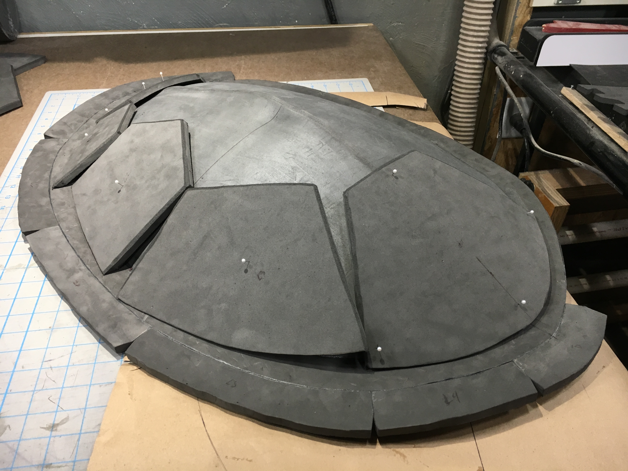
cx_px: 314
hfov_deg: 61.7
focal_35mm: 29
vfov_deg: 48.2
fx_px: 526
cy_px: 236
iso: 40
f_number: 2.2
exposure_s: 1/30
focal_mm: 4.15
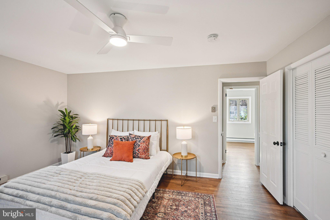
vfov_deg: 73.7
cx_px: 165
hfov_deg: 96.7
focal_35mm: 16
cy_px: 110
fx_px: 147
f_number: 8
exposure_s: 1/25
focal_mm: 16
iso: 800
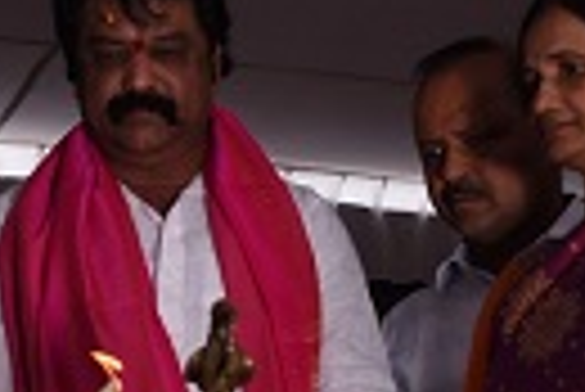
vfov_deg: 7.5
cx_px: 292
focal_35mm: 184
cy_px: 381
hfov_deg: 11.2
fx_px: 2993
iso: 200
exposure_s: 1/125
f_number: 10
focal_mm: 48
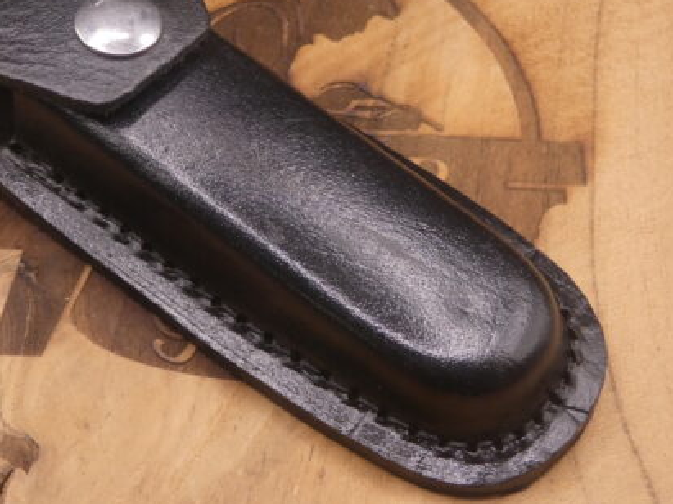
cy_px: 201
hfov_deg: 26.6
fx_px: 1419
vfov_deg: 20.1
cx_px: 254
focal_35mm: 73
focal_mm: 9
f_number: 3.9
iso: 400
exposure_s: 1/80
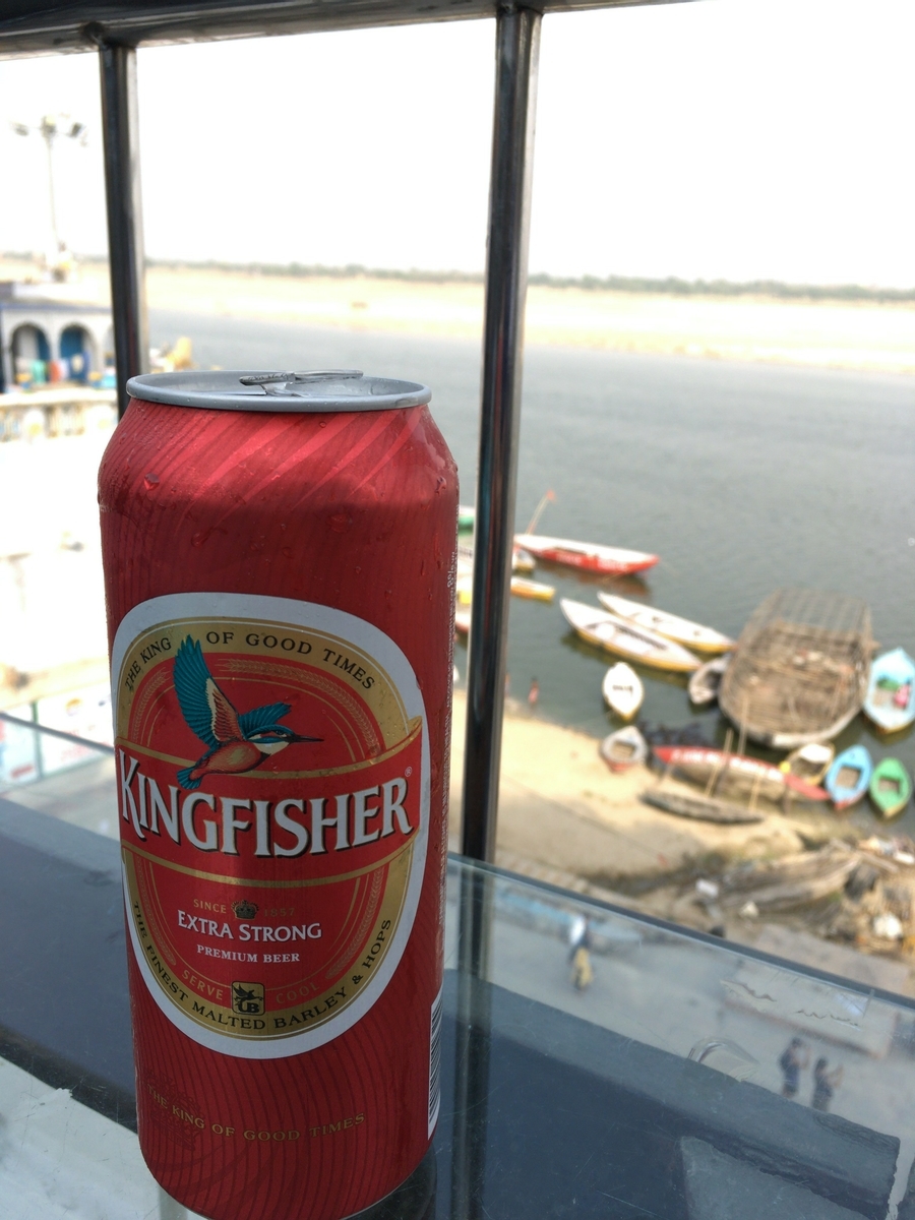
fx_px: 1022
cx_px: 458
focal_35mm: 29
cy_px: 610
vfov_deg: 61.7
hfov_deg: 48.2
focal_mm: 4.15
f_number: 2.2
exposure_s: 1/293
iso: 25
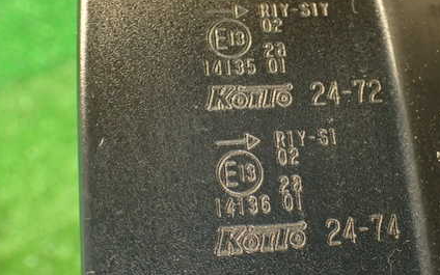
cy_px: 128
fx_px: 576
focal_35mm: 48
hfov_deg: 41.4
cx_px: 283
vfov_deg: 26.9
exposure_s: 1/30
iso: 500
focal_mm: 5.79
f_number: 2.4
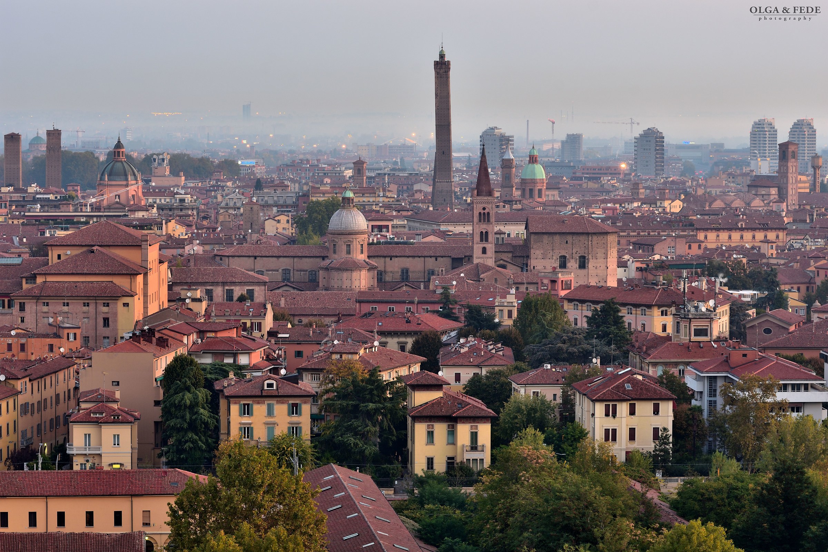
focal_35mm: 120
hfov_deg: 17.1
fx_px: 2760
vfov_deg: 11.4
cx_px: 414
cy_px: 276
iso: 100
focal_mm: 80
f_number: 9
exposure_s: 1
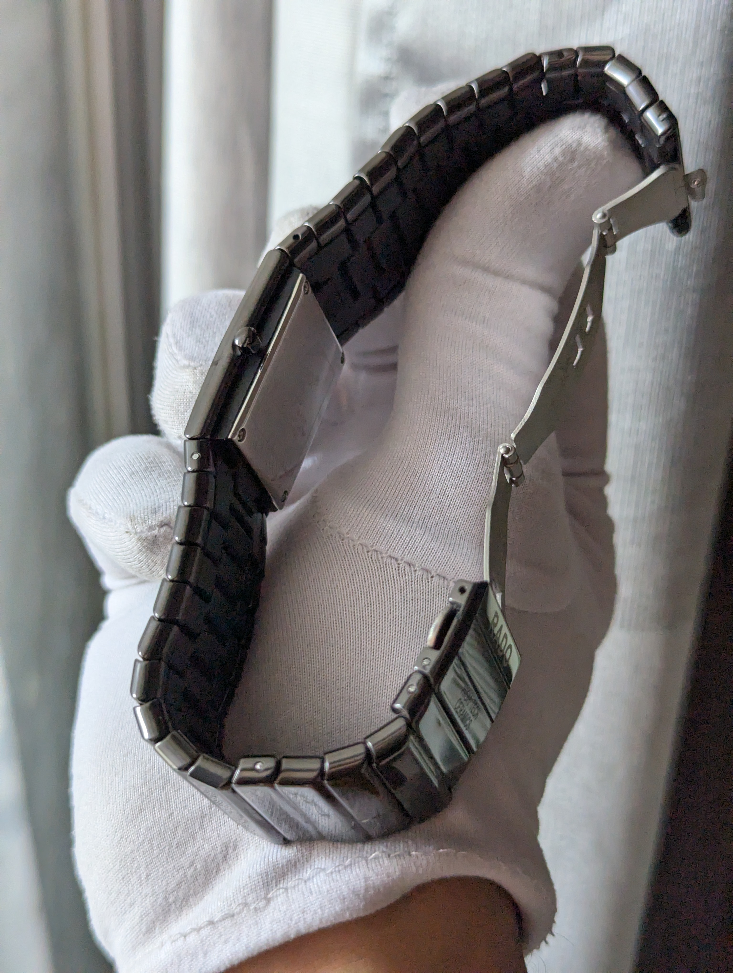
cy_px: 486
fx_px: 1352
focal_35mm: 48
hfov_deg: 30.3
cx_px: 366
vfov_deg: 39.6
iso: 817
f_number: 1.85
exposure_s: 1/348
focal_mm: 6.81
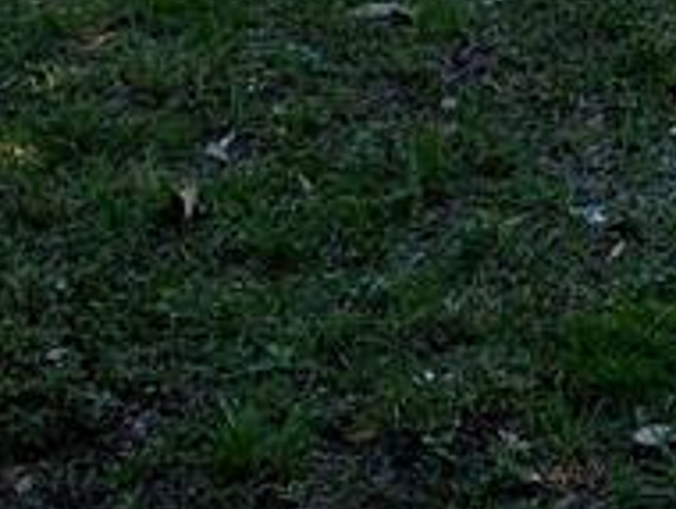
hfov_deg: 13.4
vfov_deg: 9.5
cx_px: 954
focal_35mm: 140
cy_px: -712
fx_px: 2737
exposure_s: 1/935
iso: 32
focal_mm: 4.25
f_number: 1.8
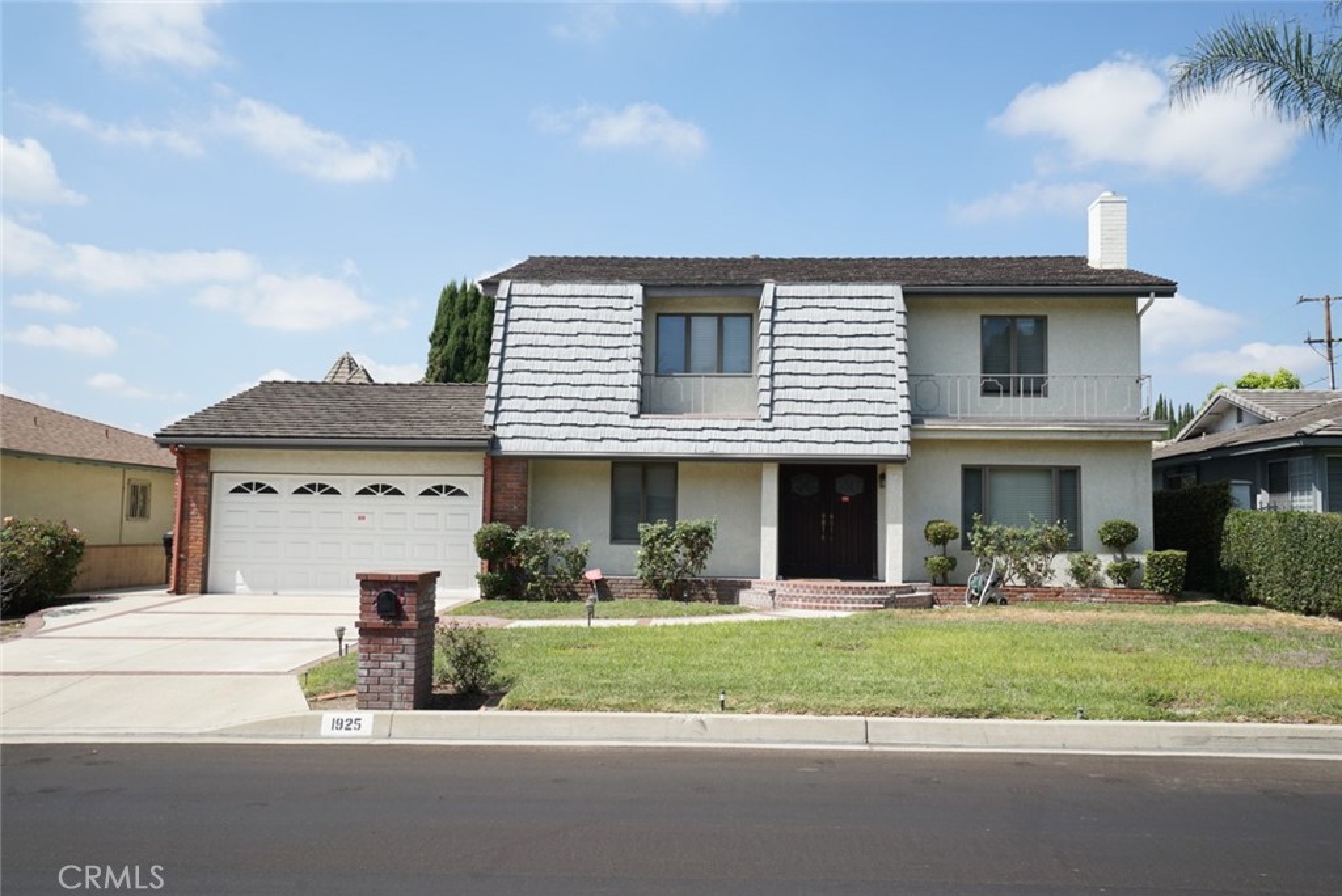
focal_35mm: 31
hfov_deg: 60.3
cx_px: 671
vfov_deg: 42.4
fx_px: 1156
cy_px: 448
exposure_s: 1/160
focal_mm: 31
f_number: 9
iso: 100
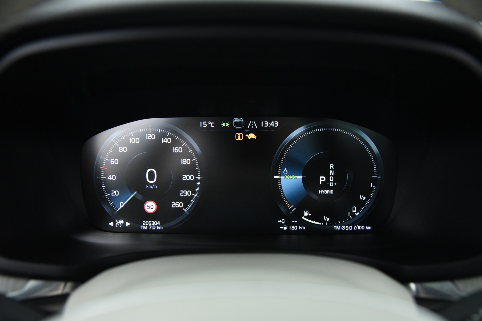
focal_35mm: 34
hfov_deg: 55.8
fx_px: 455
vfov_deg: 38.9
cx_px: 241
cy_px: 160
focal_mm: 34
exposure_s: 1/30
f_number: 4
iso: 4000
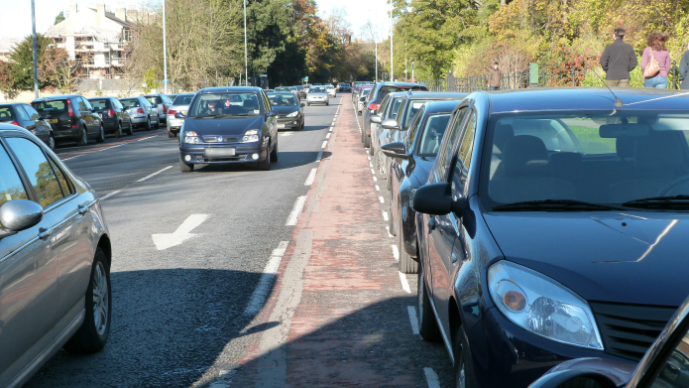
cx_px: 346
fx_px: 1242
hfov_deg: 31.0
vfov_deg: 17.7
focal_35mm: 68
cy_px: 200
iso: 160
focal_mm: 11
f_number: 4
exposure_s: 1/320
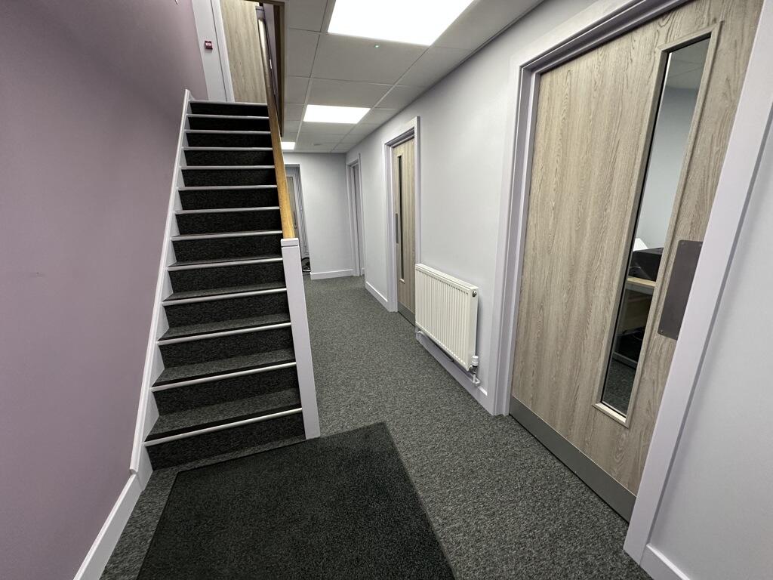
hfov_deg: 102.1
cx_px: 386
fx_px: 313
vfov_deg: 85.7
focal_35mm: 14
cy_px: 290
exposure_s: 1/100
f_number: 2.2
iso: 160
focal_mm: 2.22
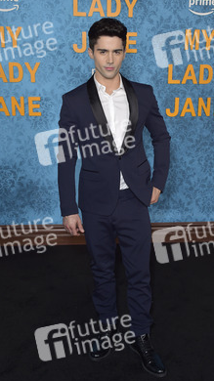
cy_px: 191
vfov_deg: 47.4
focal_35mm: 43
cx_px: 114
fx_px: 434
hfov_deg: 27.7
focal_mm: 40
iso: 640
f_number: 6.3
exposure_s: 1/200
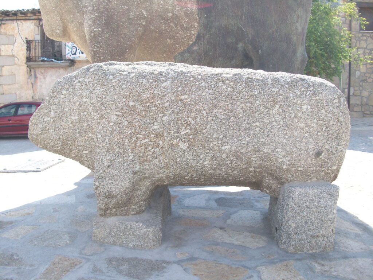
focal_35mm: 34
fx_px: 366
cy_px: 140
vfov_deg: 41.8
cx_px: 186
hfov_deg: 54.0
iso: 64
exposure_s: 1/337
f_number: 2.8
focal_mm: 5.7
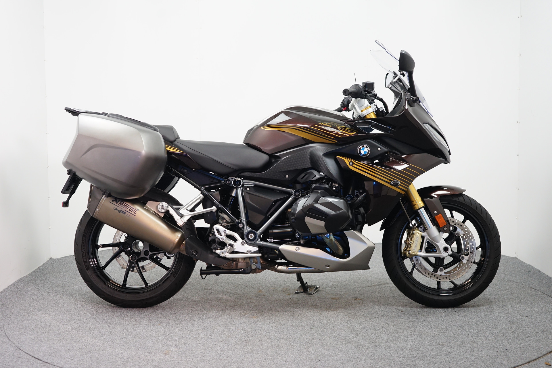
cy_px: 184
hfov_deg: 38.9
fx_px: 782
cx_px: 276
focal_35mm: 51
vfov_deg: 26.5
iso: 1000
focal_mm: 51
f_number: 4.5
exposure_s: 1/60
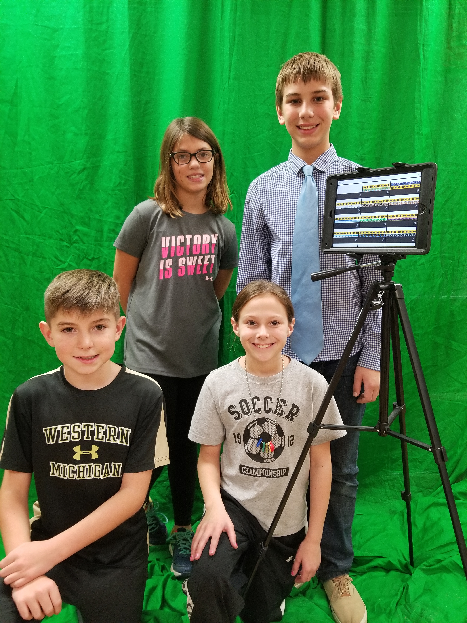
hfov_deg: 53.1
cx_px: 234
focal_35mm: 26
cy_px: 312
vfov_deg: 67.3
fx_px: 468
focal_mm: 4.25
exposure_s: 1/30
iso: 200
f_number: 1.7
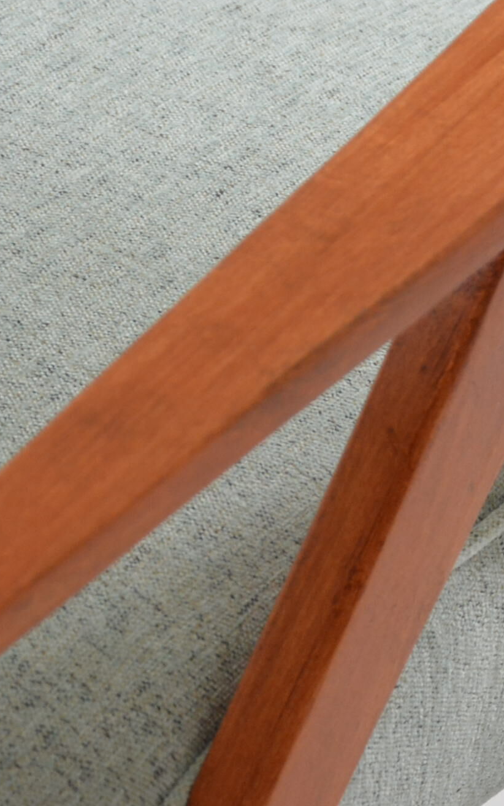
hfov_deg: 5.0
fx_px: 5739
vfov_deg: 8.0
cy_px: 218
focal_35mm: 261
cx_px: 427
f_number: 5.3
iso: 1100
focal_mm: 75
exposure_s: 1/125
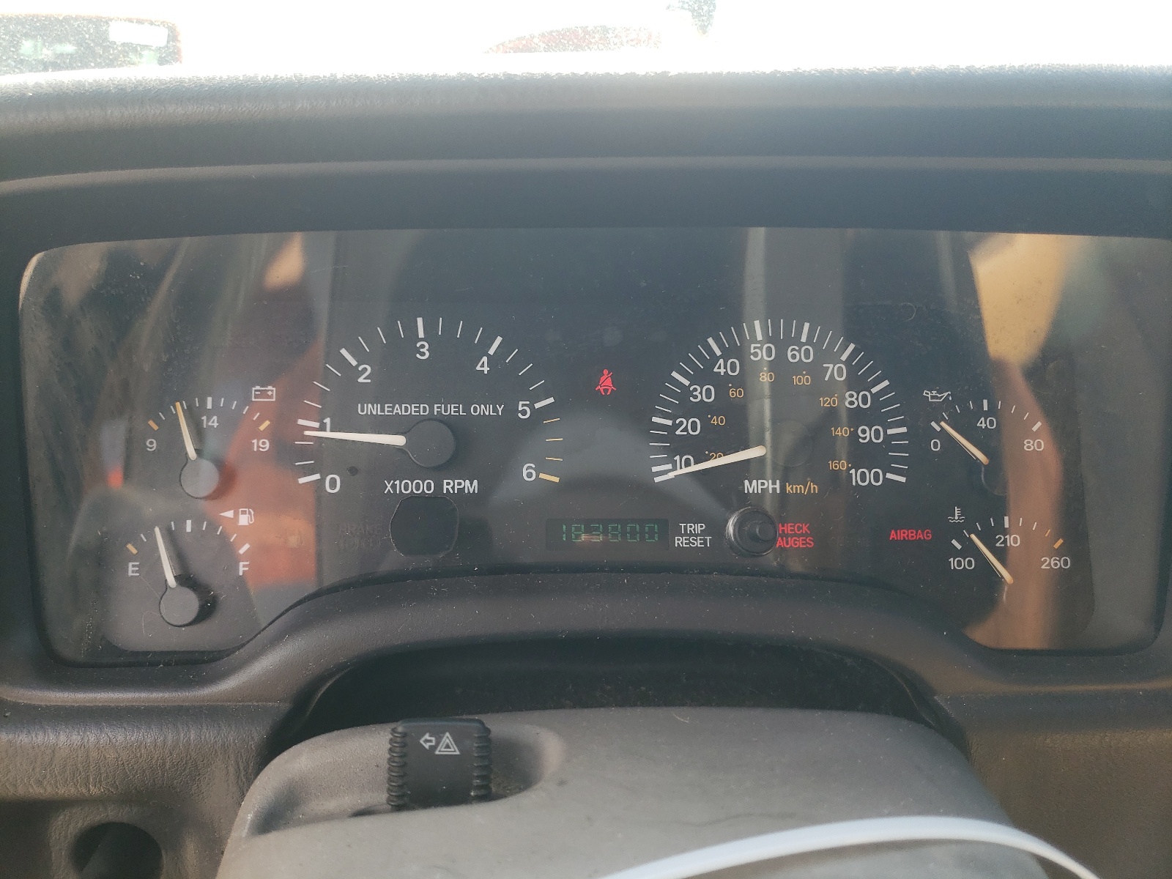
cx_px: 586
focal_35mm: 26
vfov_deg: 53.1
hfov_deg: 67.3
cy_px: 440
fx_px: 880
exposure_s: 1/233
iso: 50
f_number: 1.5
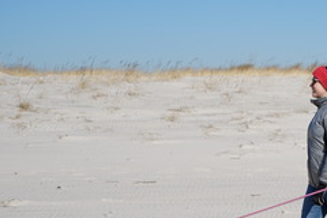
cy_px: 164
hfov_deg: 19.0
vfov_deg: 13.6
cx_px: 413
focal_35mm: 100
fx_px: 908
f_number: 5.6
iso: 125
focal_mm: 32
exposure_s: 1/1000
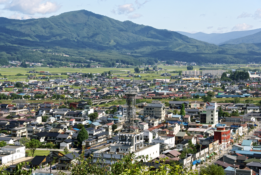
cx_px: 130
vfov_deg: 18.2
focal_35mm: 75
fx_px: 544
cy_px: 88
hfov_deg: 27.0
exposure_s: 1/125
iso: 100
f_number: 7.1
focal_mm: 50
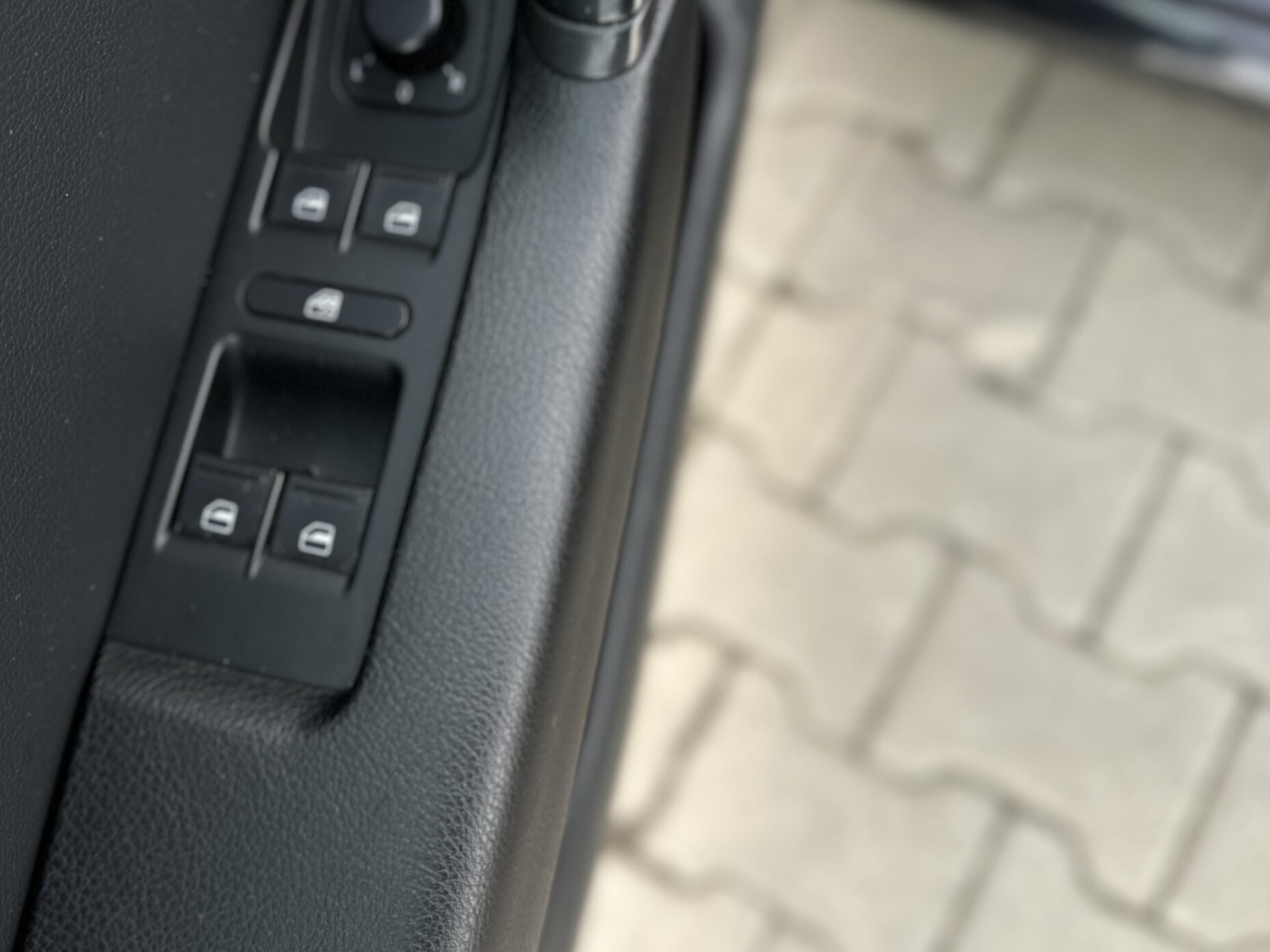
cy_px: 349
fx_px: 1211
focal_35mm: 33
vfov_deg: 42.6
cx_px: 459
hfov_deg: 54.6
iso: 64
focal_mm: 6.86
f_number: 1.78
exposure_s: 1/121
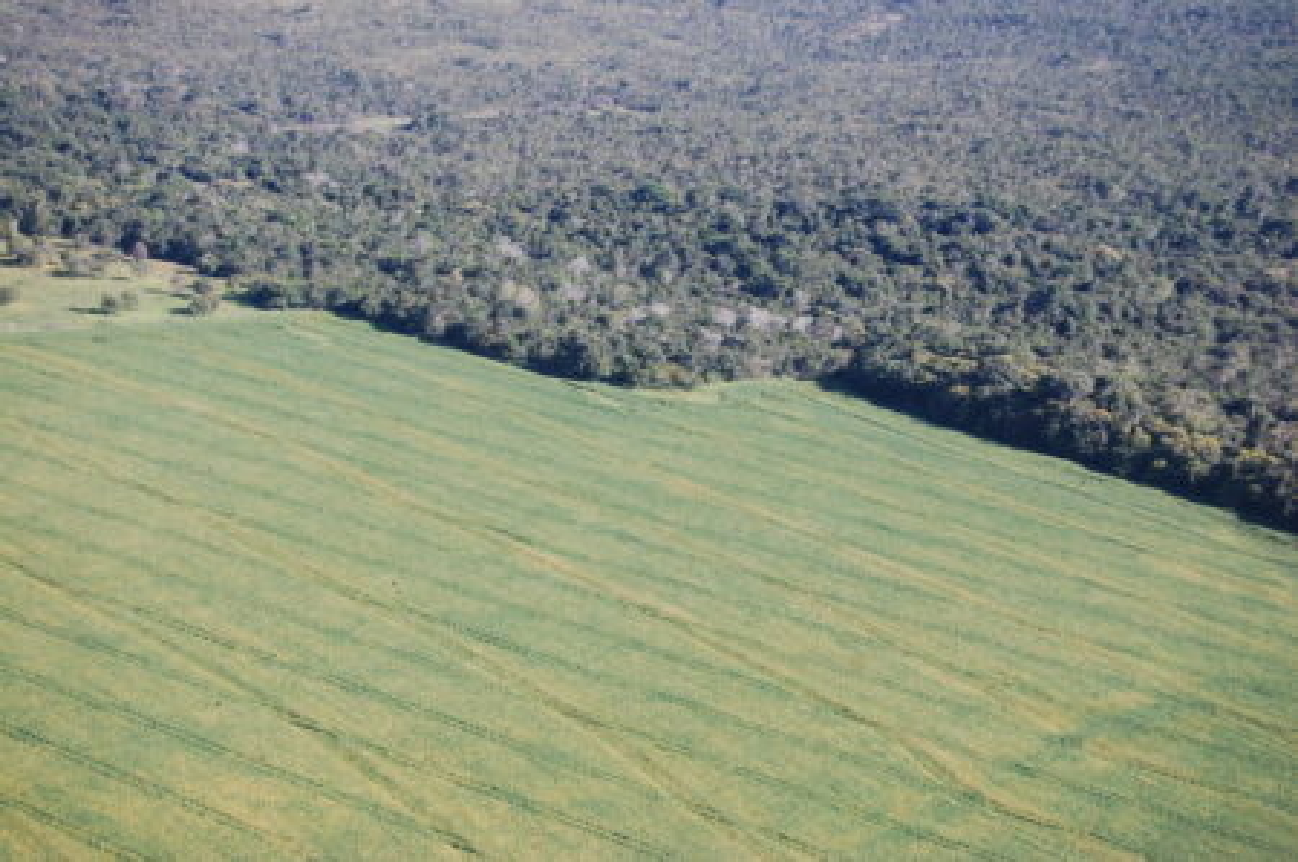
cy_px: 431
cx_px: 649
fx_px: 2971
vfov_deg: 16.5
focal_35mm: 82
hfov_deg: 24.6
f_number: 5.6
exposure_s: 1/500
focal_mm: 55
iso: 400
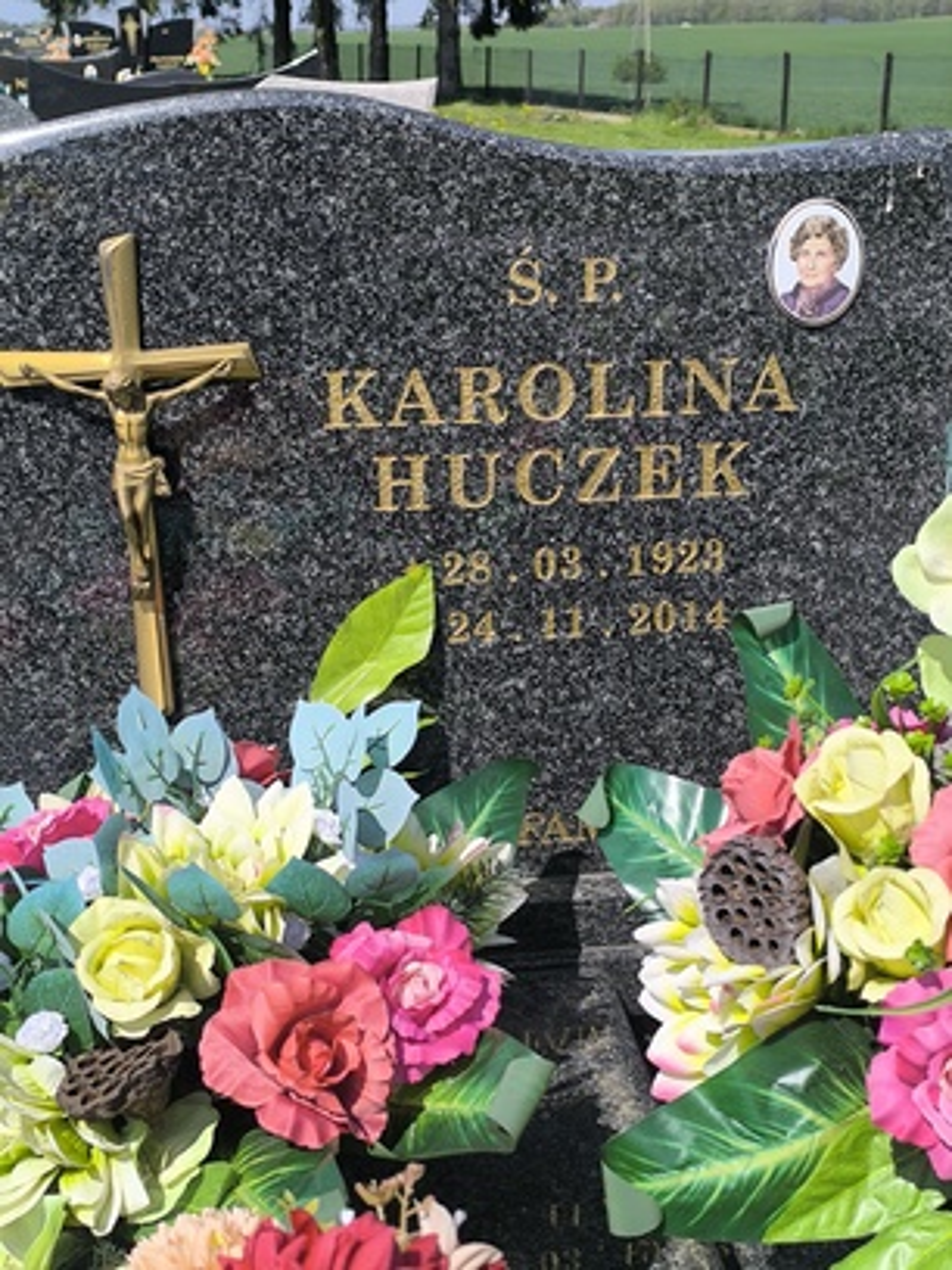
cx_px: 476
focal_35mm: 46
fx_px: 1687
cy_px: 635
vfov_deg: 41.2
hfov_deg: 31.5
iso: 50
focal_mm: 6.14
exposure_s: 1/1269
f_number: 1.65
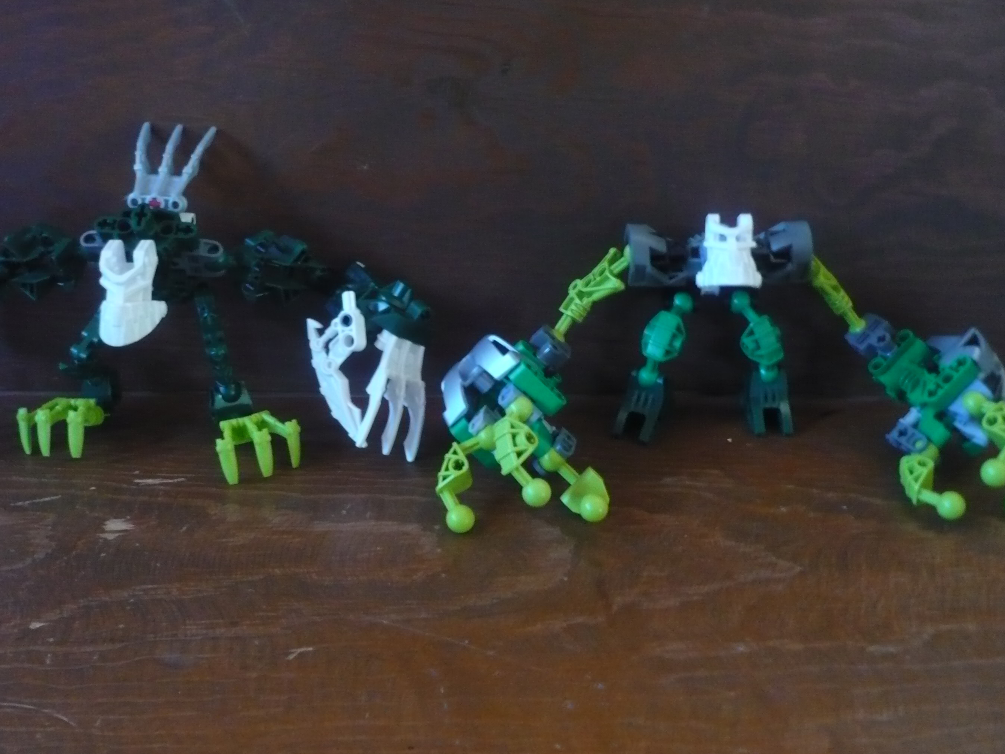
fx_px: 1161
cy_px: 373
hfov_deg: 46.7
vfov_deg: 36.0
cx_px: 448
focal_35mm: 40
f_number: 2.8
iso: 400
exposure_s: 1/4
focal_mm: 5.8
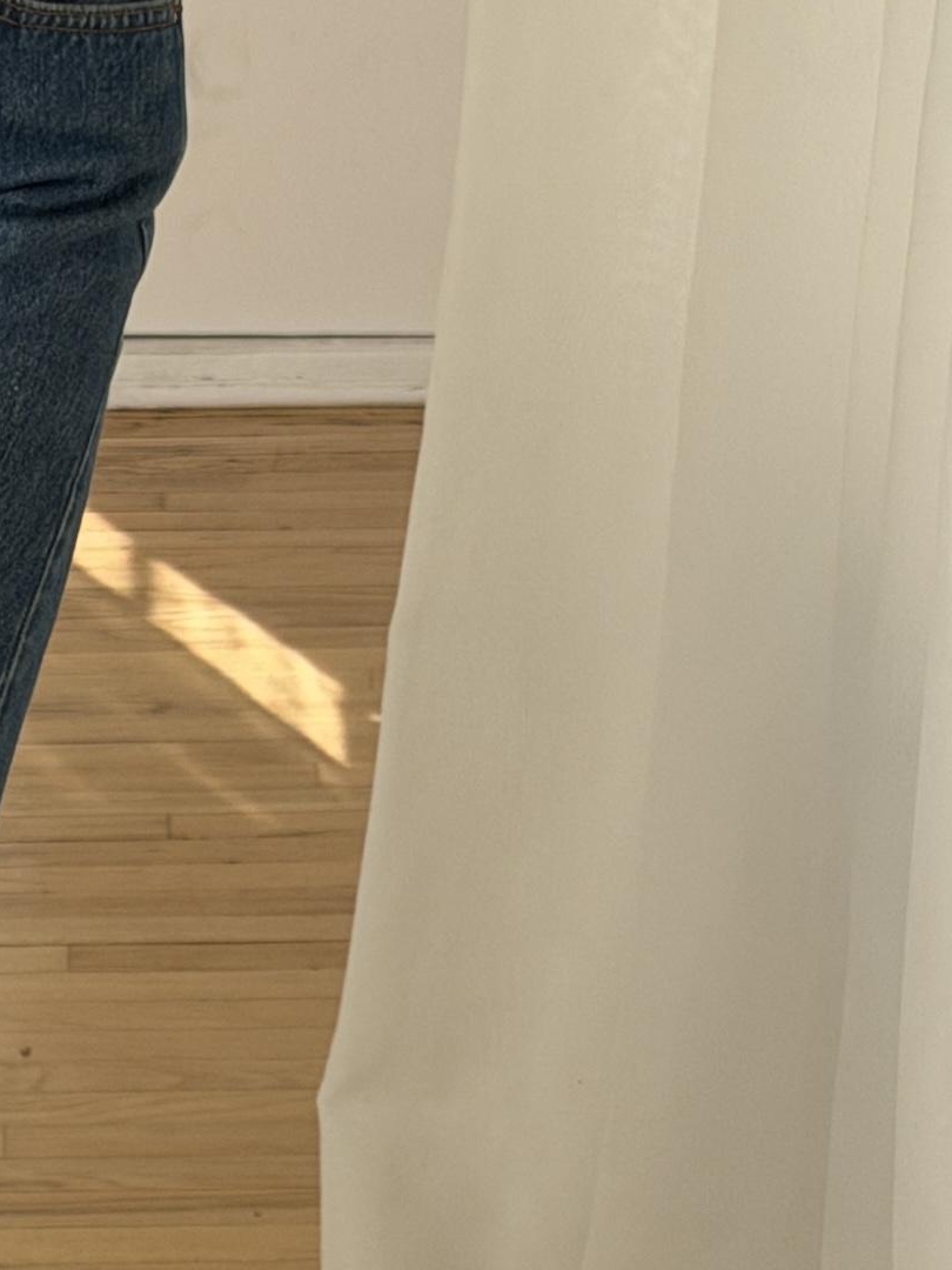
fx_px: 5867
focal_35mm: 160
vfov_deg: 12.3
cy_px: 621
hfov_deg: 9.2
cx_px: 40
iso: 64
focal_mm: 6.76
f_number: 1.78
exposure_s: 1/1000
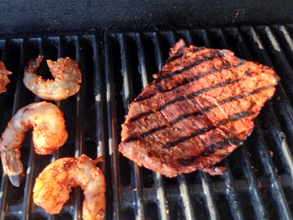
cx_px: 146
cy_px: 110
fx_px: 279
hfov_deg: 55.4
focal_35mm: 33
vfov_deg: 42.9
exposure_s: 1/60
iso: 64
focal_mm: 4.12
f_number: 2.4
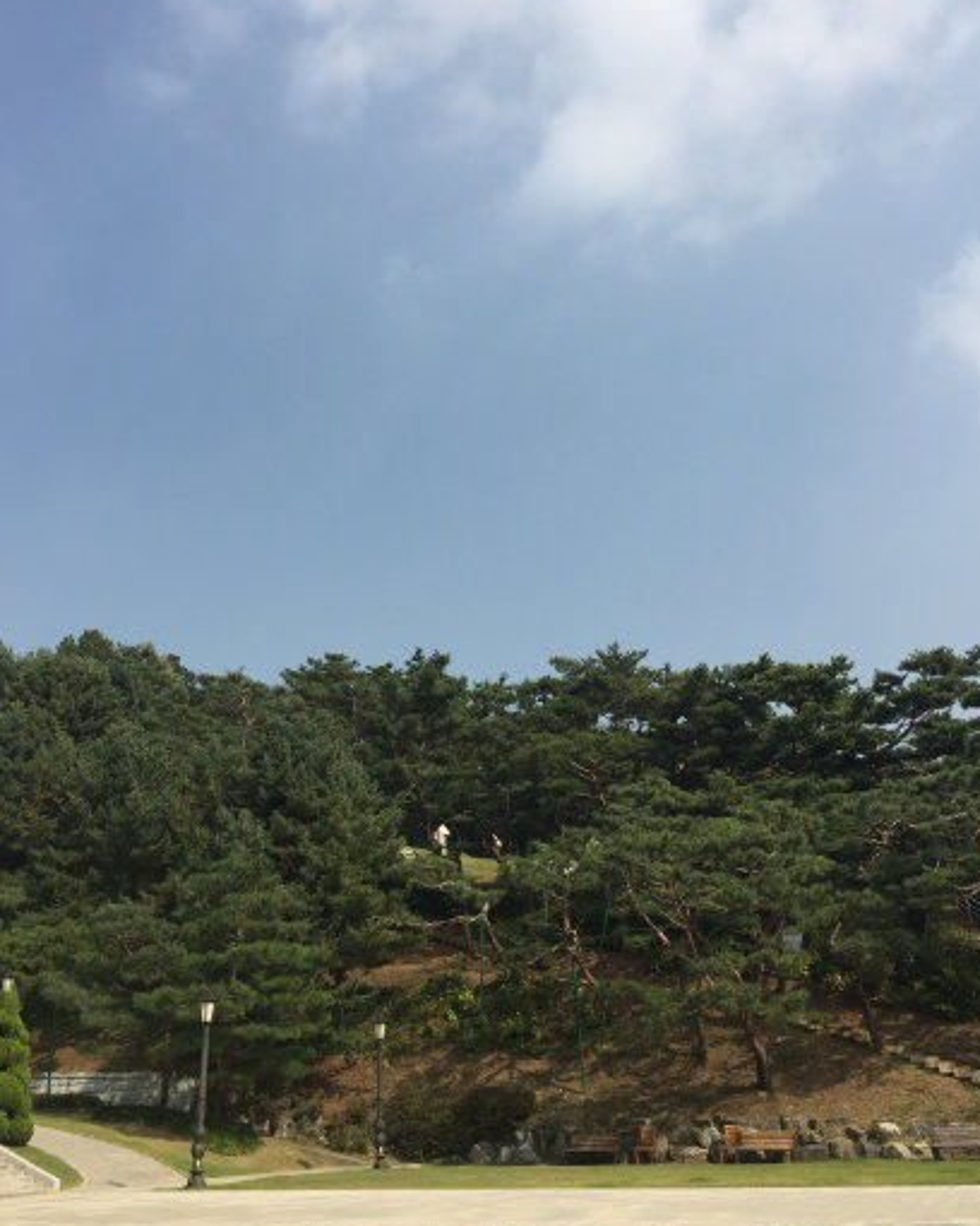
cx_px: 472
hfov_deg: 43.3
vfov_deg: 52.6
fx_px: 1233
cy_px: 514
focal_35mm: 34
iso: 32
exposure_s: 1/2326
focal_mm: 4.15
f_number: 2.2
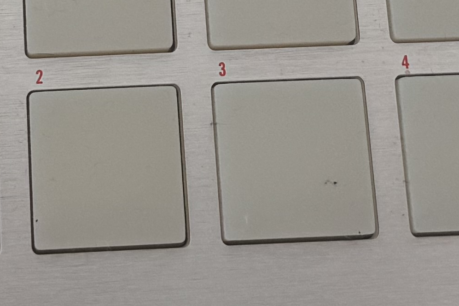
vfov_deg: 8.9
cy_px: -344
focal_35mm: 143
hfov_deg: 14.3
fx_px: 1823
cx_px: 87
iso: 100
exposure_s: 1/121
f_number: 1.78
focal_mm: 6.76
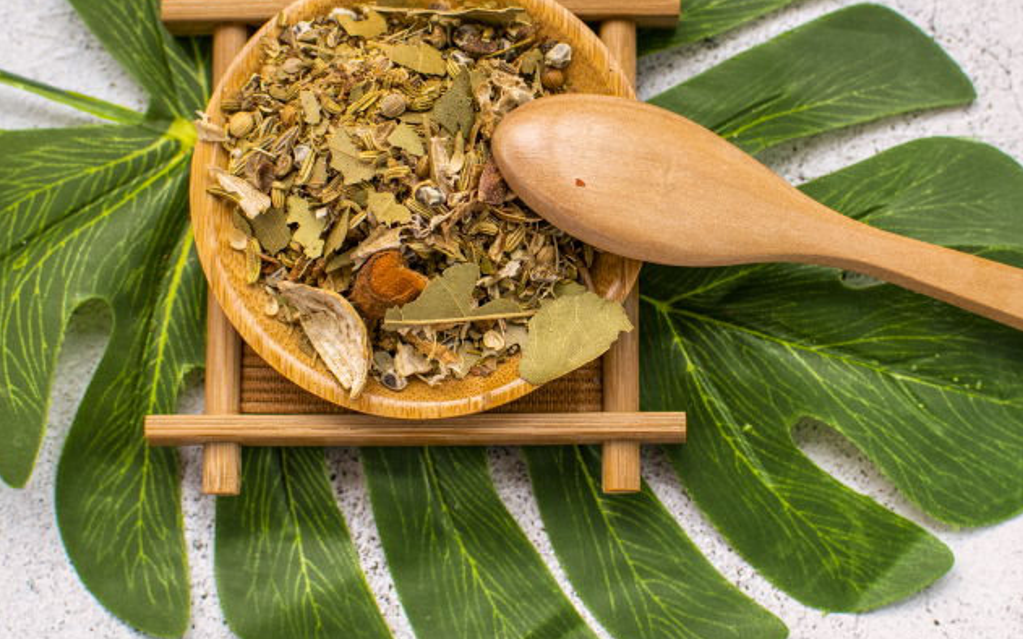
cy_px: 238
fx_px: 2397
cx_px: 584
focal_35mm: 86
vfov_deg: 15.2
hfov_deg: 24.1
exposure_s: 1/125
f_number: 4.5
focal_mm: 35
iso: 320
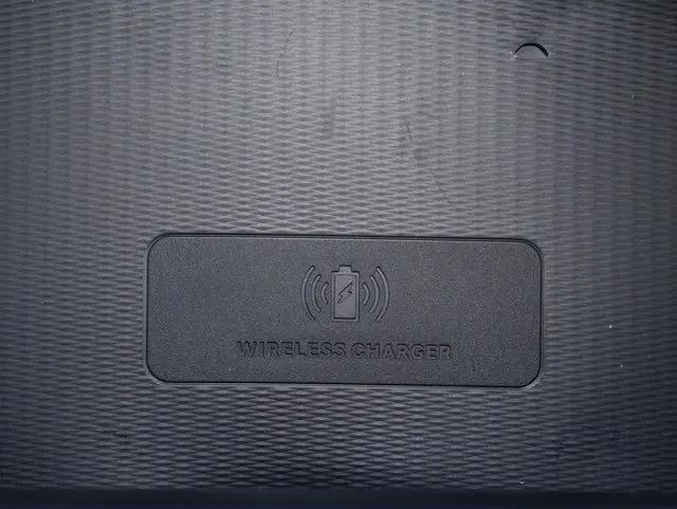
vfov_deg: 24.4
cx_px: 338
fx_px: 1174
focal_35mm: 60
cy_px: 254
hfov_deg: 32.2
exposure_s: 1/60
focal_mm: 30
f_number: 5.4
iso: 800
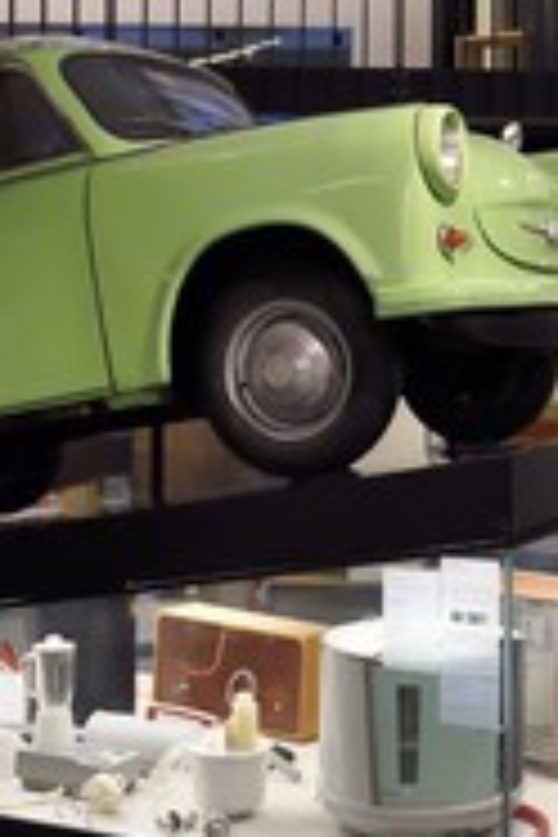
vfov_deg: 28.7
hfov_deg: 19.4
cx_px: 400
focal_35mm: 70
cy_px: 310
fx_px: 1627
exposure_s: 1/40
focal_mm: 31
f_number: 5
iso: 6400
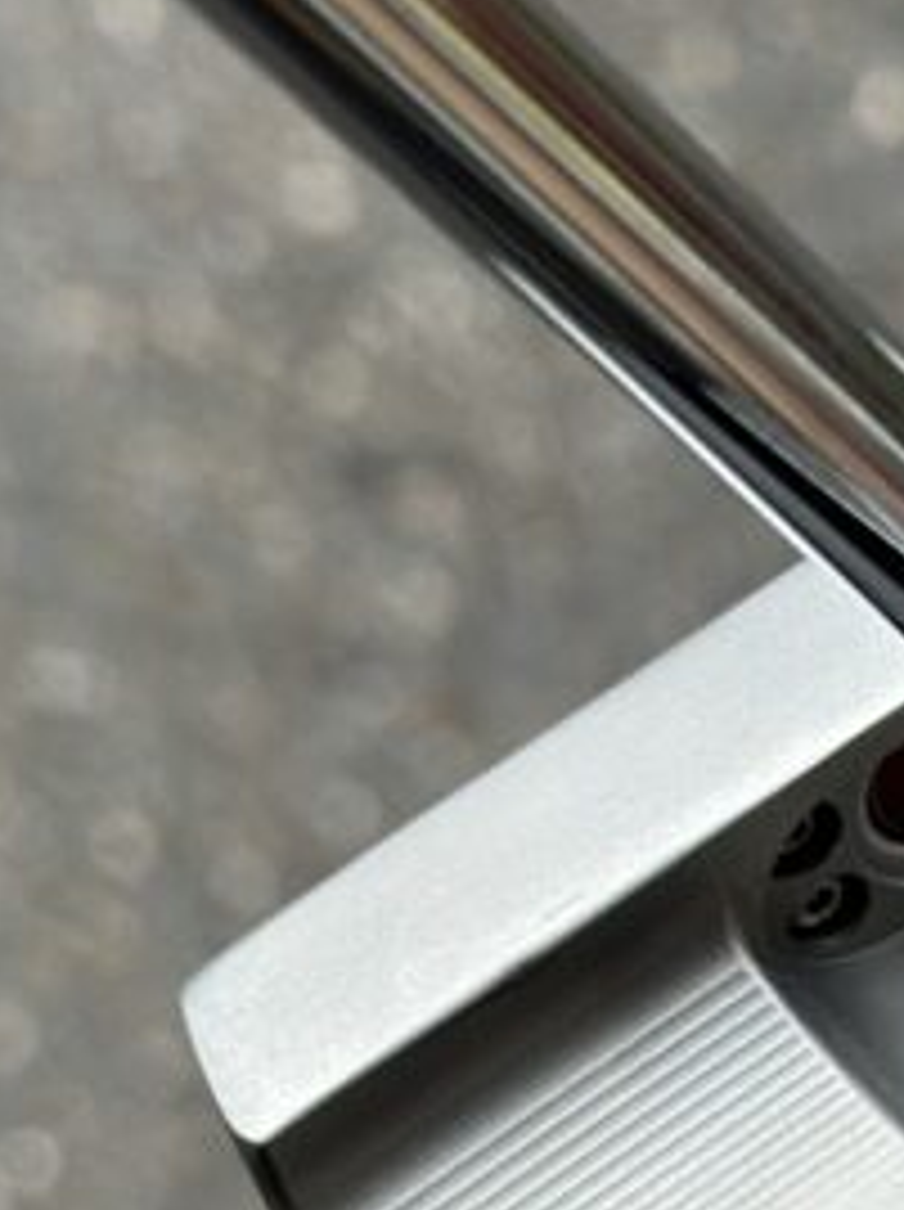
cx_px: 1318
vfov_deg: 10.8
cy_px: 900
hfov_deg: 8.0
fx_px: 6387
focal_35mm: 183
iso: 64
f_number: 1.78
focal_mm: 6.86
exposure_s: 1/121
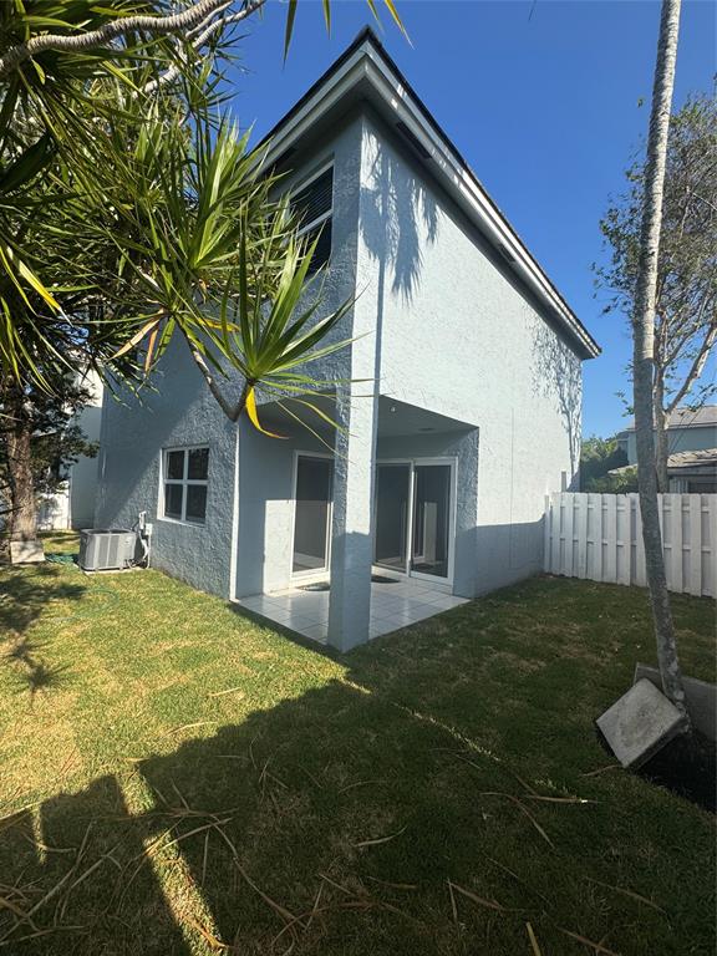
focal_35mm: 14
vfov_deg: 102.1
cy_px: 478
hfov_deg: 85.7
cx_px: 358
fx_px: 387
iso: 50
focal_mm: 2.22
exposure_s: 1/1976
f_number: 2.2
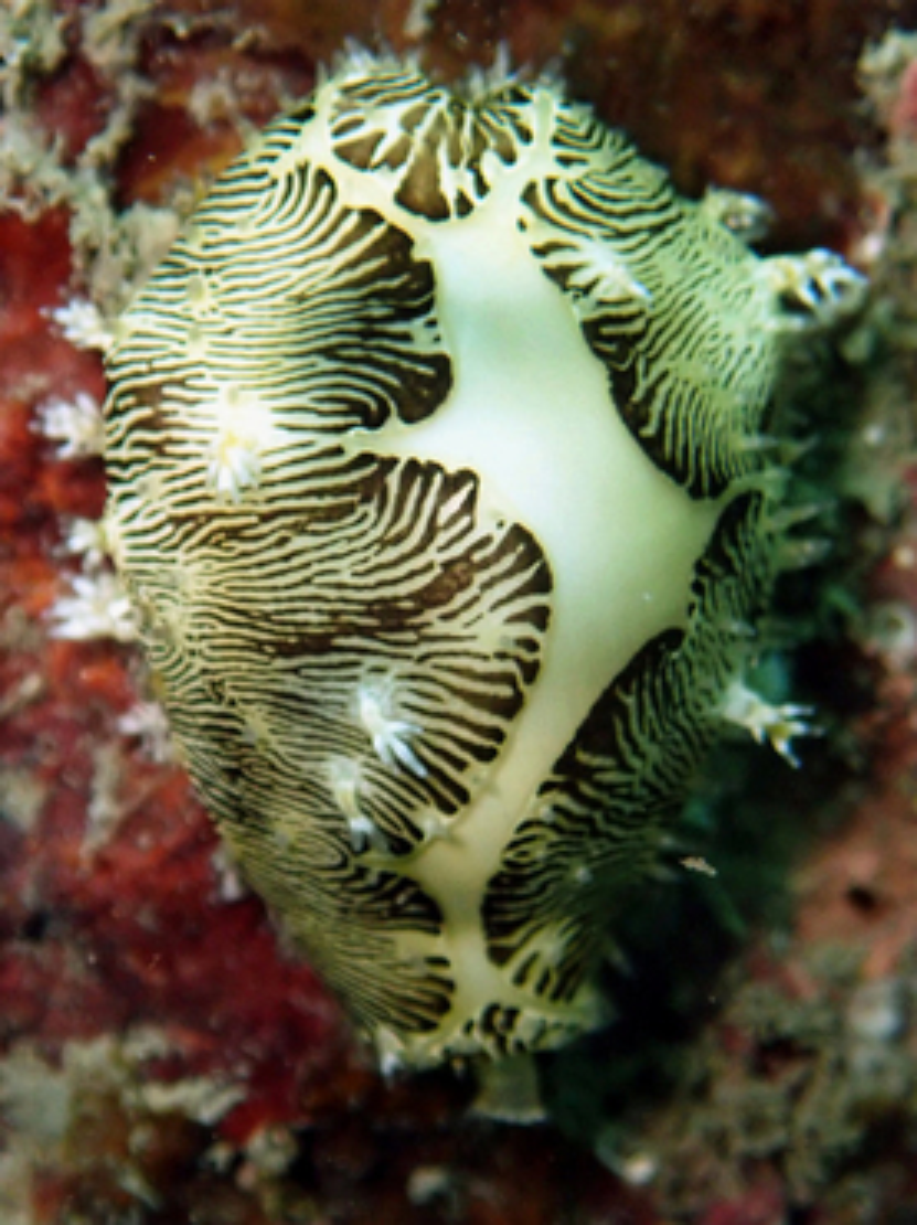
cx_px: 458
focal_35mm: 100
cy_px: 612
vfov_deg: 19.7
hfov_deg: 14.8
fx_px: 3536
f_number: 14
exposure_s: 1/100
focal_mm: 18
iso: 800
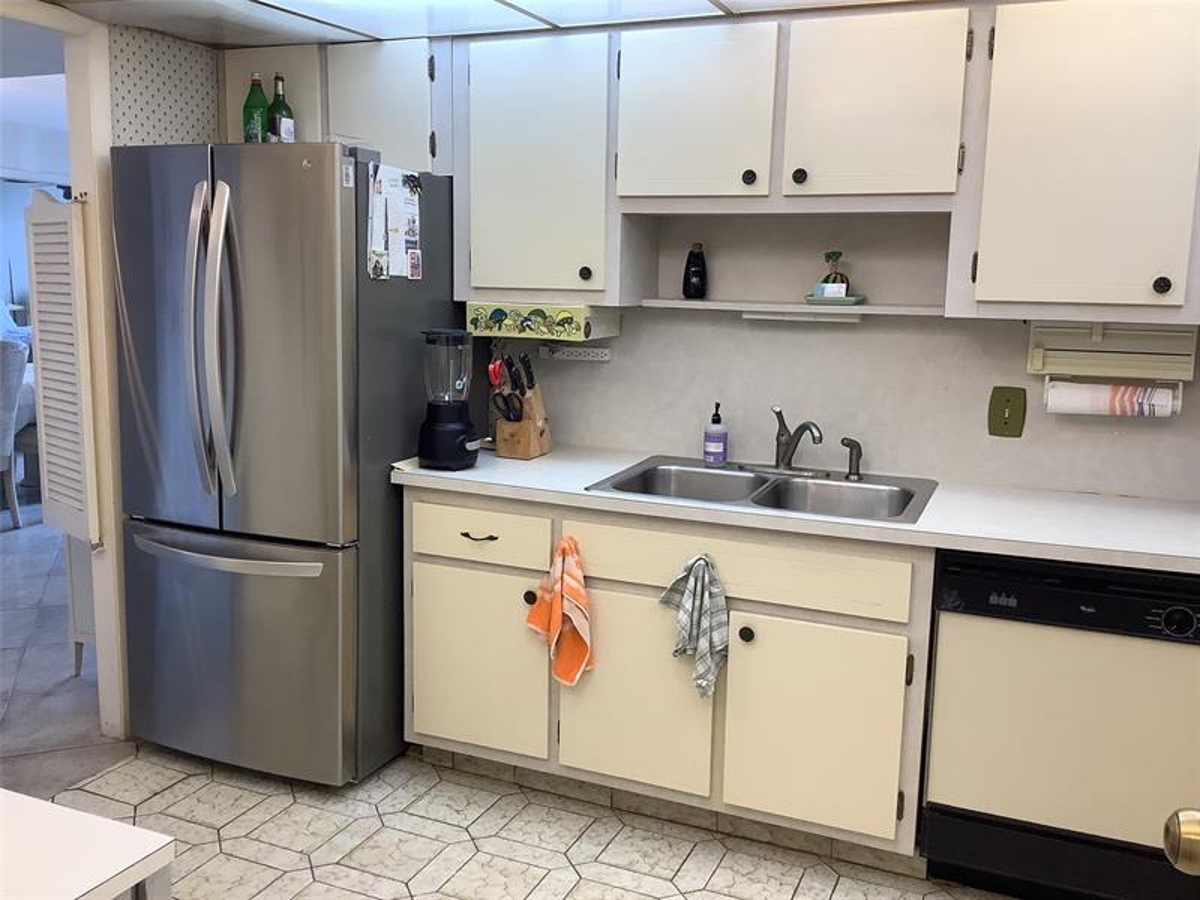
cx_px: 600
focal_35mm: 31
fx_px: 1075
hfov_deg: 58.4
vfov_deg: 45.4
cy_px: 450
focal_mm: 3.3
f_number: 2.4
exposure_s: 1/60
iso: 64
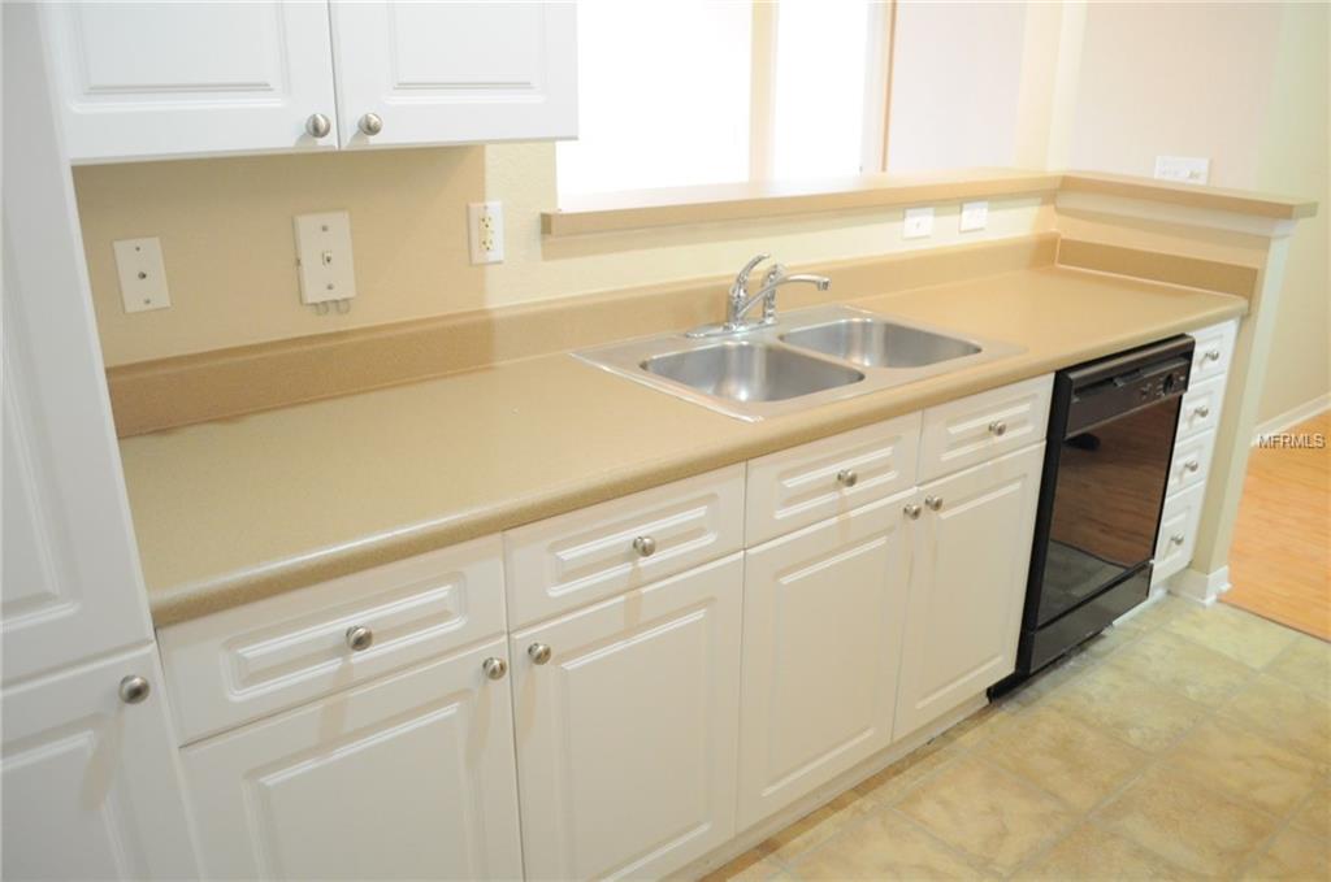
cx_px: 666
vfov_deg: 47.8
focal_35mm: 27
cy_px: 441
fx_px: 997
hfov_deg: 67.5
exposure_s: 1/25
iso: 1600
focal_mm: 18
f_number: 3.5
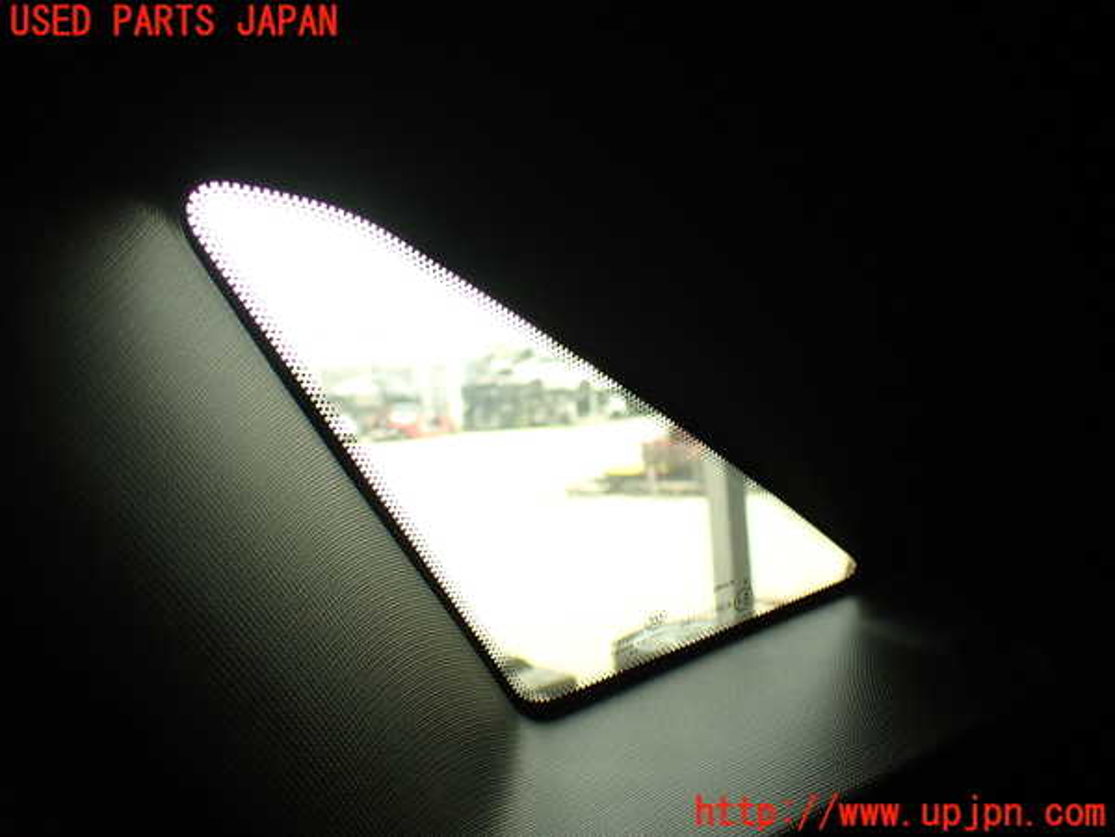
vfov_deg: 44.2
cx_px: 558
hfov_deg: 56.8
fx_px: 1031
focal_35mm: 32
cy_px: 418
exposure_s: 1/60
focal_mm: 5.79
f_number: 2.4
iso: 125
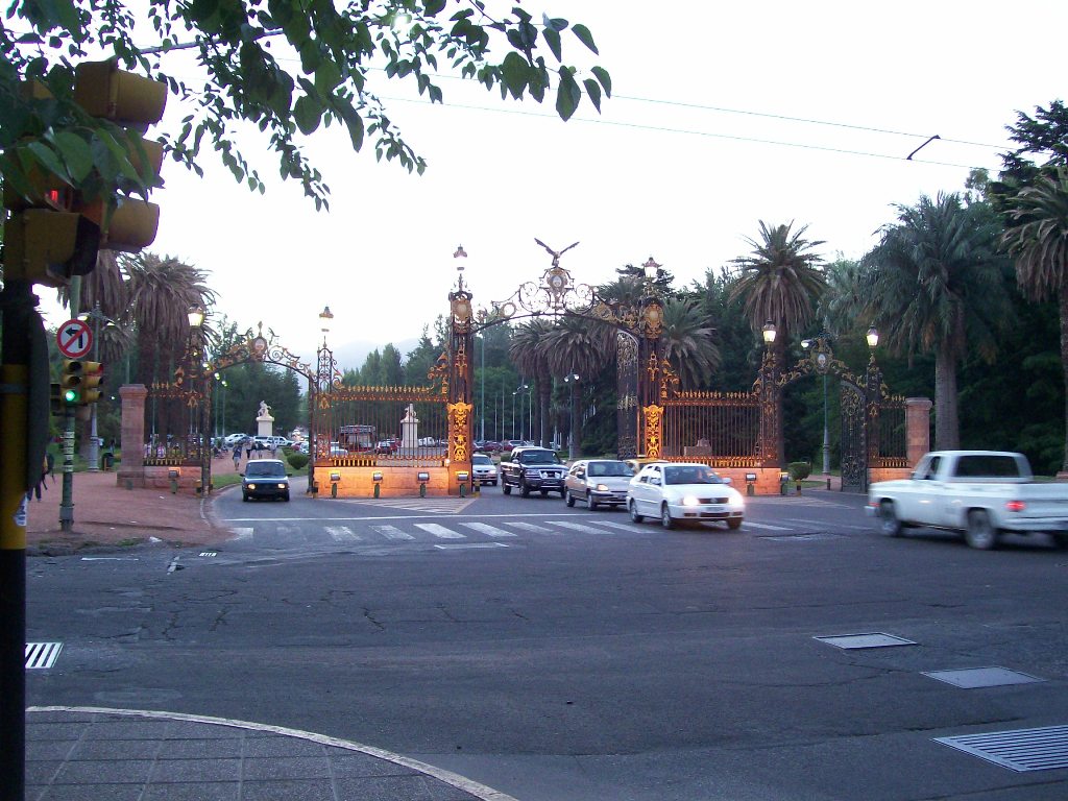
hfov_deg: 51.4
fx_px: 1111
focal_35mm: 36
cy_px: 400
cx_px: 534
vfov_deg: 39.7
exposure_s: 1/30
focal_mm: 6
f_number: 2.7
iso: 160
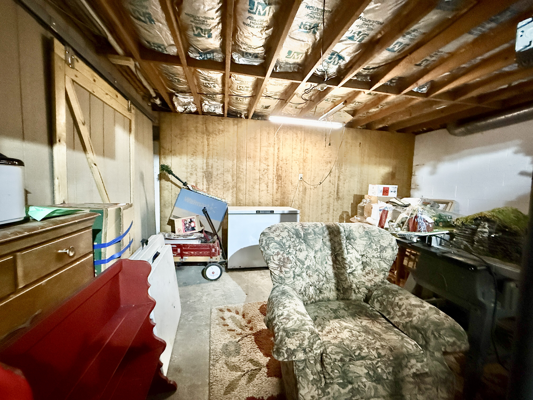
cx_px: 266
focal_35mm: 14
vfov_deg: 85.7
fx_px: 216
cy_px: 200
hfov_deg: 102.1
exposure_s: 1/60
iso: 1000
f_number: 2.2
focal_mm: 2.22
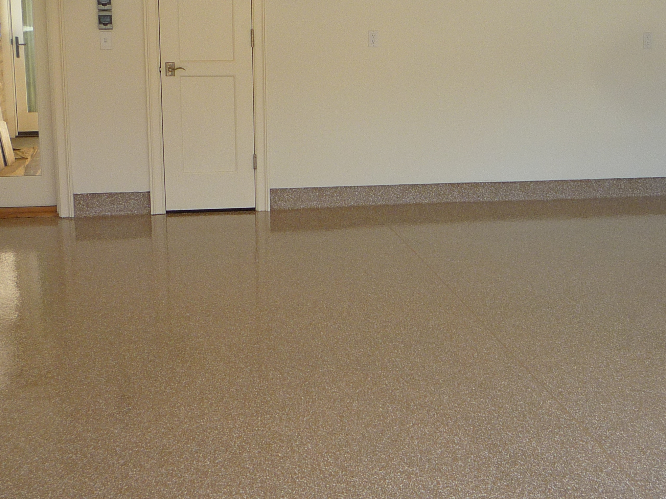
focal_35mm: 54
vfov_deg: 27.0
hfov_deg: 35.4
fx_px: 1039
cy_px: 226
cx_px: 393
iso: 100
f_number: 3.5
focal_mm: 5.2
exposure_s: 1/100
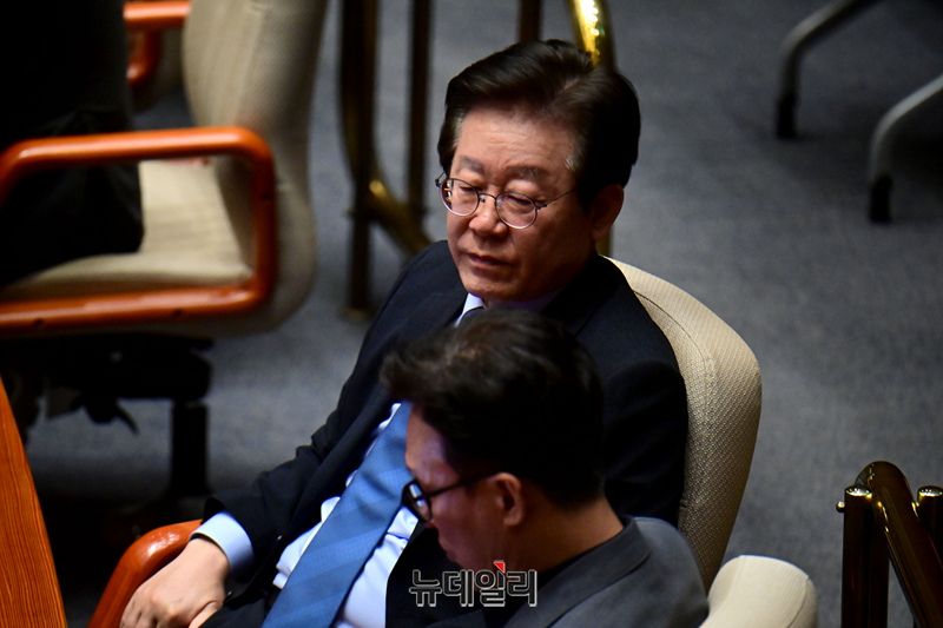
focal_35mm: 400
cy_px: 314
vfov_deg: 3.4
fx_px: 10475
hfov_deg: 5.2
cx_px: 472
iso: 6400
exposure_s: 1/250
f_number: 5.6
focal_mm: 400
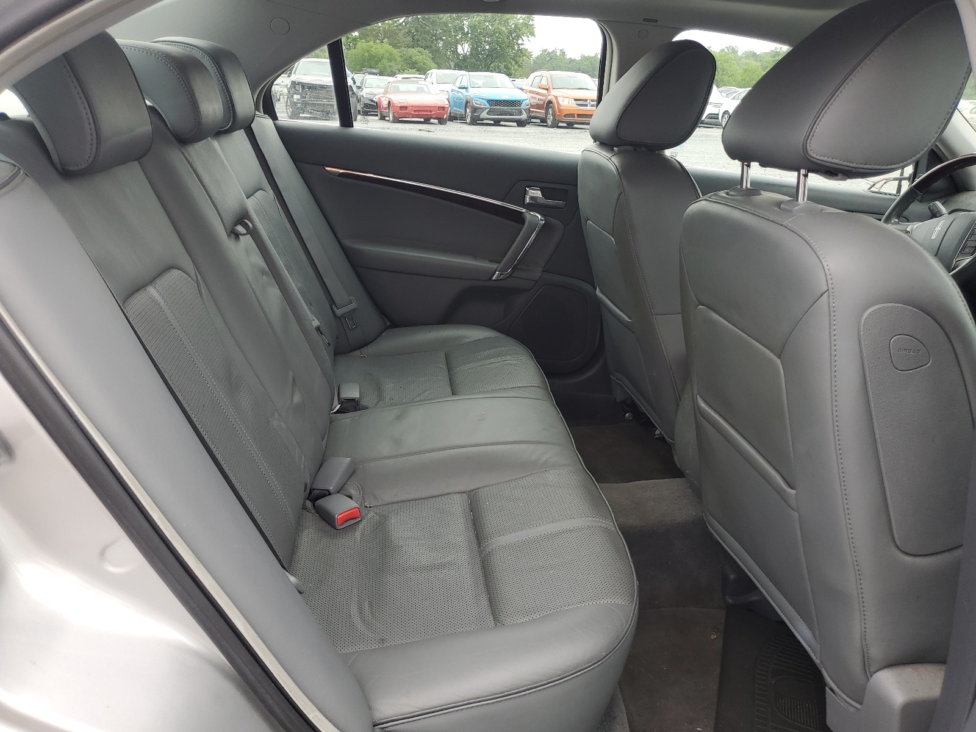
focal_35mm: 26
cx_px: 488
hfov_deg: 67.3
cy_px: 366
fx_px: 733
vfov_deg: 53.1
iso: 50
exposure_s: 1/139
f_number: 1.5
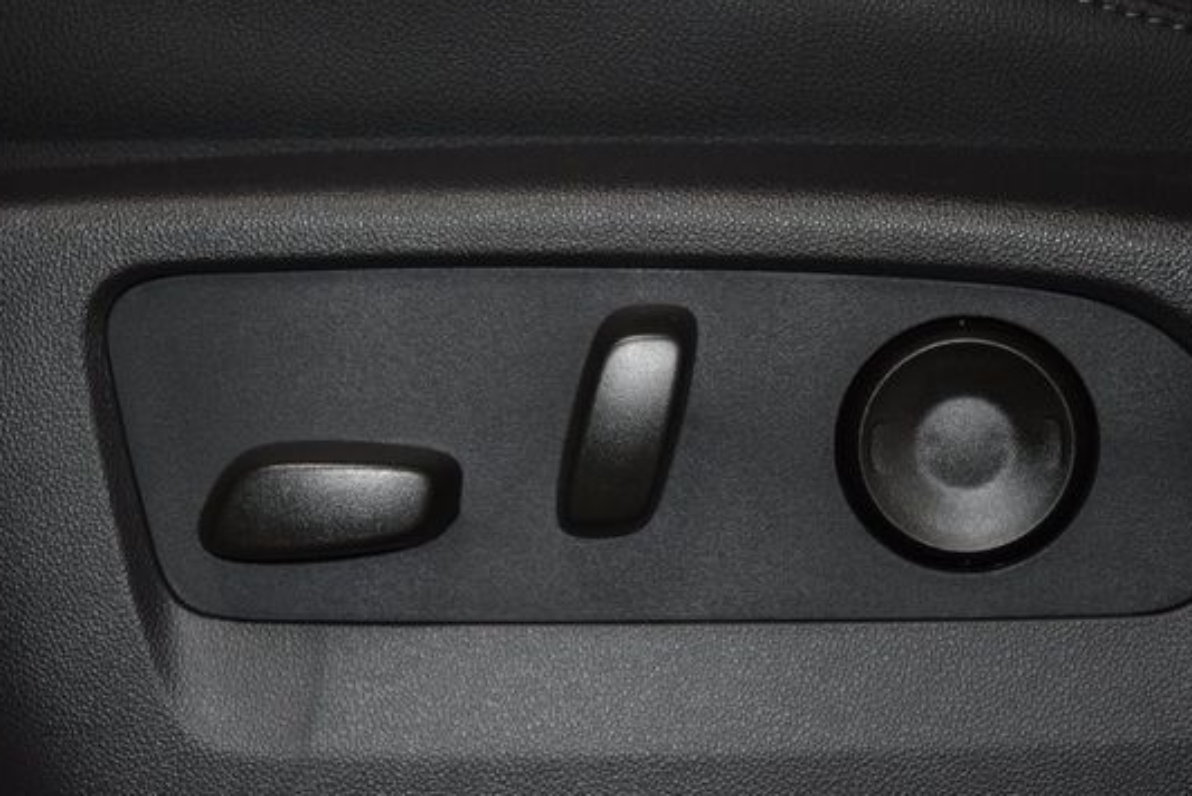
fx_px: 4174
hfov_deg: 16.3
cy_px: 419
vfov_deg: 10.9
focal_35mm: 126
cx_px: 579
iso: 1400
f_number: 4.5
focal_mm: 70
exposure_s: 1/125
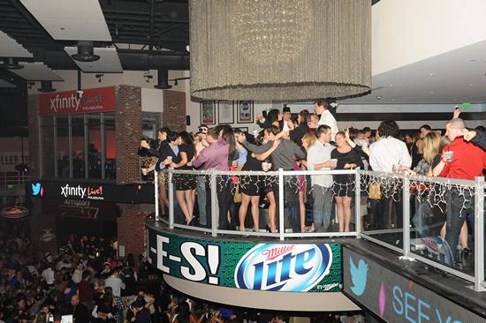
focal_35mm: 38
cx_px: 243
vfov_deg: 35.0
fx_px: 513
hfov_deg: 50.7
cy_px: 162
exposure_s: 1/180
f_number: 5.6
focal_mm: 38
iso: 3200
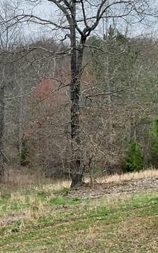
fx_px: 557
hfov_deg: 14.3
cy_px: 143
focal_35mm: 81
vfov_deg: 25.5
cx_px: -124
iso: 25
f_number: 1.8
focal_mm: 4.25
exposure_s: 1/558
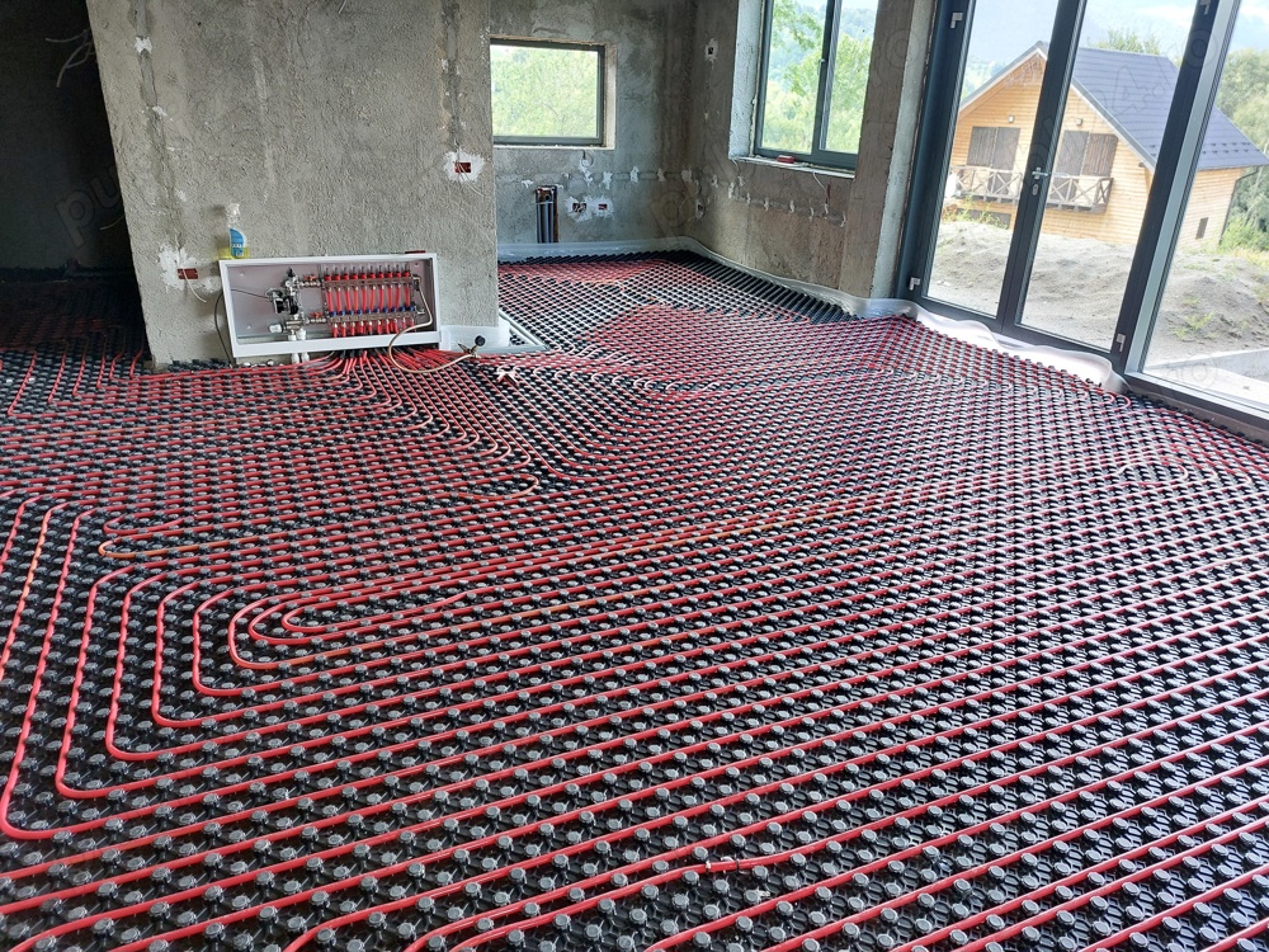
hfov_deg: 69.4
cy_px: 476
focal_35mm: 25
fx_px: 916
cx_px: 634
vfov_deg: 54.9
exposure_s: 1/60
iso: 100
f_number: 1.8
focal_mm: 5.23
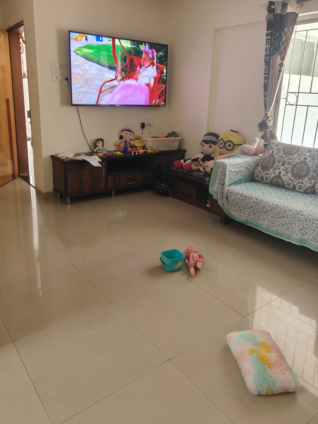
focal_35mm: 27
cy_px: 186
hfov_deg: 51.4
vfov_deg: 65.1
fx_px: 331
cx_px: 158
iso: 50
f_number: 1.8
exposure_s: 1/442
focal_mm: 5.59
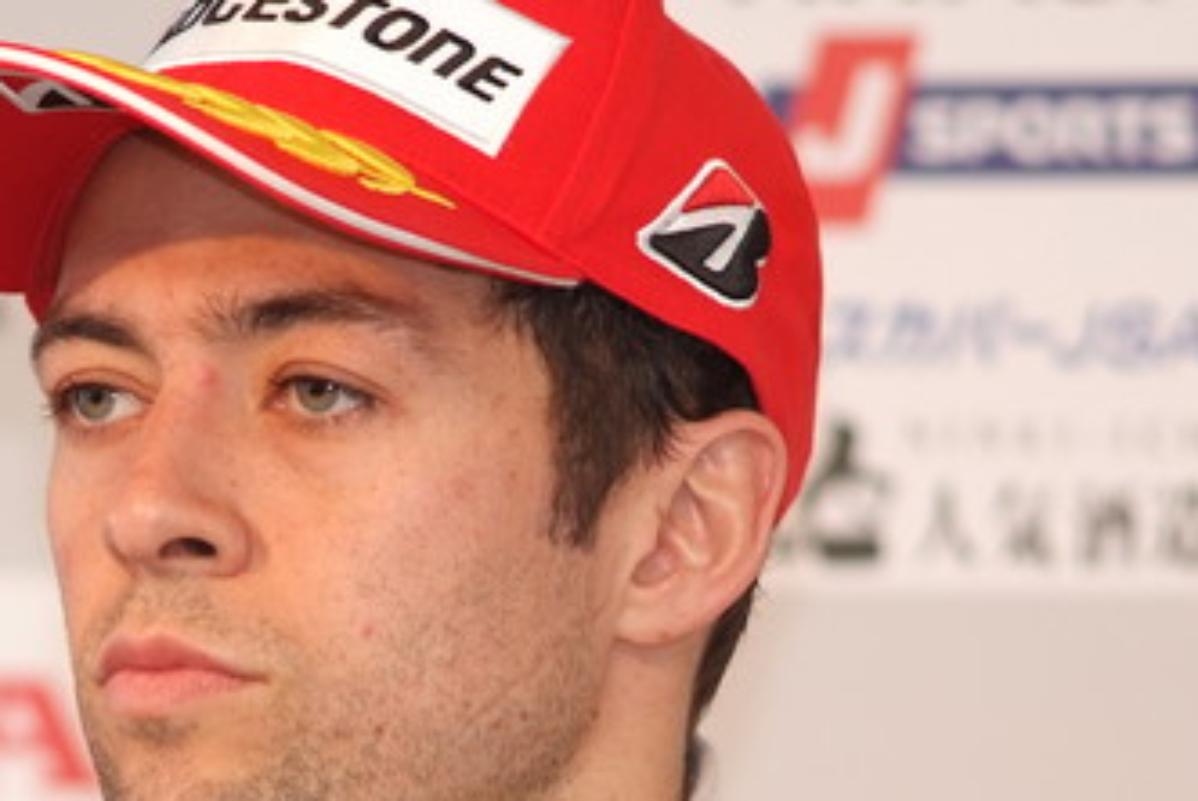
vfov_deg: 2.4
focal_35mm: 585
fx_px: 19484
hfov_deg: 3.5
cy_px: 722
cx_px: 115
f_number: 2.8
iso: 400
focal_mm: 180
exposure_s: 1/125
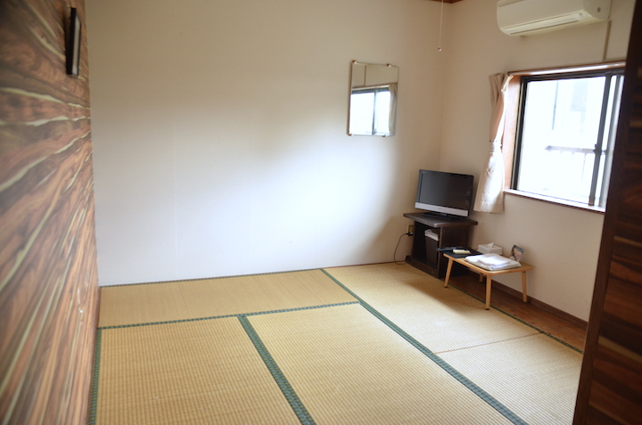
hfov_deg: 67.5
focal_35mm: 27
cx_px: 321
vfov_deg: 47.7
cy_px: 212
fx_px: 481
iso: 800
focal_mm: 18
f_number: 3.5
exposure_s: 1/125
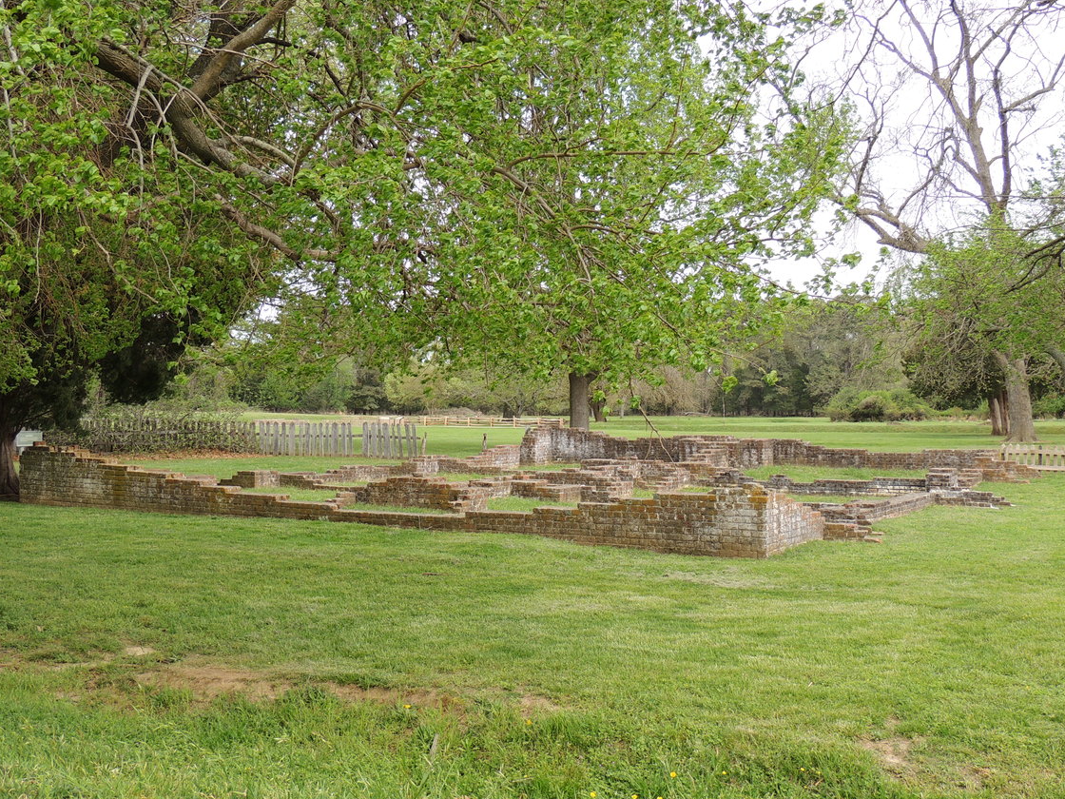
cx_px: 494
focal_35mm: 40
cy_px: 387
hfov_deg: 46.8
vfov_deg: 36.0
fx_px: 1231
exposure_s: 1/400
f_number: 3.3
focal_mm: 6.2
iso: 100
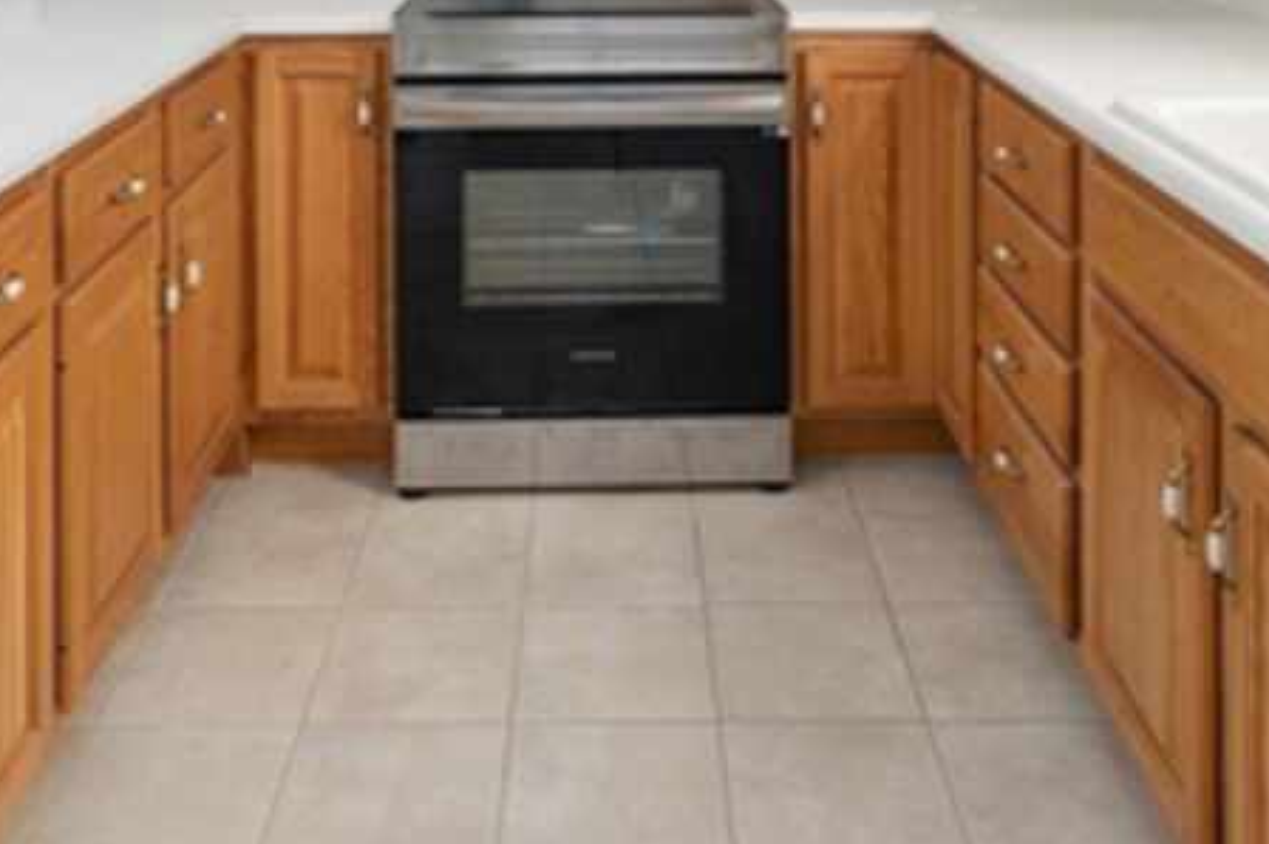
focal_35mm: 40
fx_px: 1409
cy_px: -210
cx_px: 615
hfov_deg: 48.5
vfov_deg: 28.3
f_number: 7.1
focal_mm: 14
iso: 400
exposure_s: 1/6
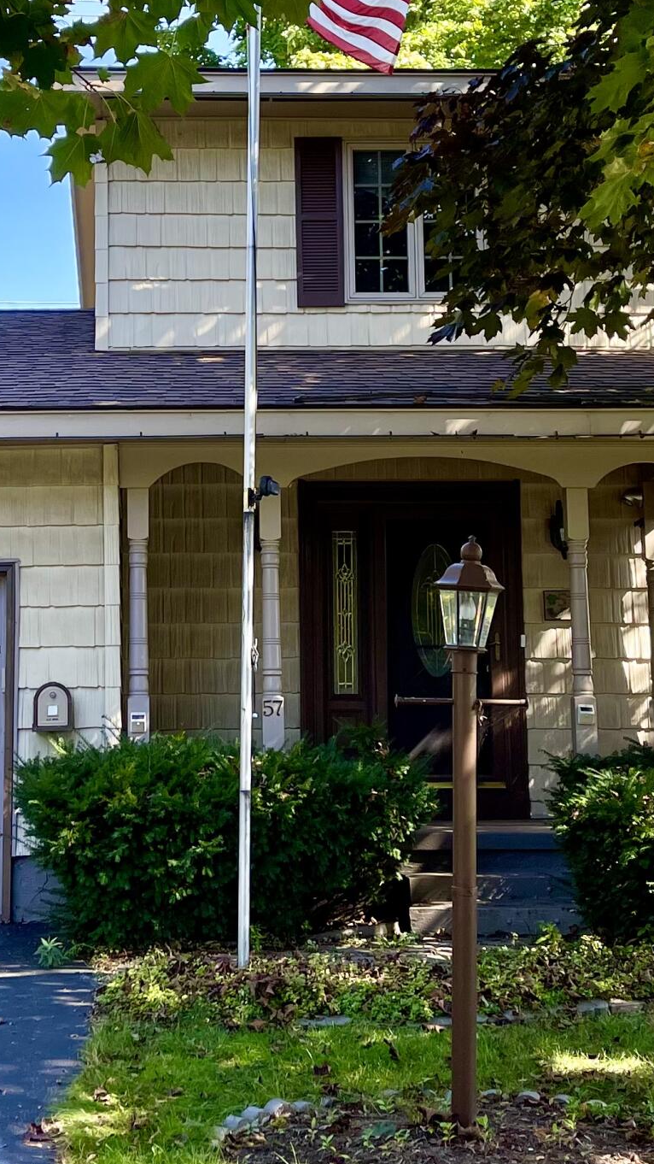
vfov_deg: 34.8
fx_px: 1850
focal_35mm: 60
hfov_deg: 20.0
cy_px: 463
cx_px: 246
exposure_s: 1/1048
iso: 32
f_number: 1.6
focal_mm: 5.1
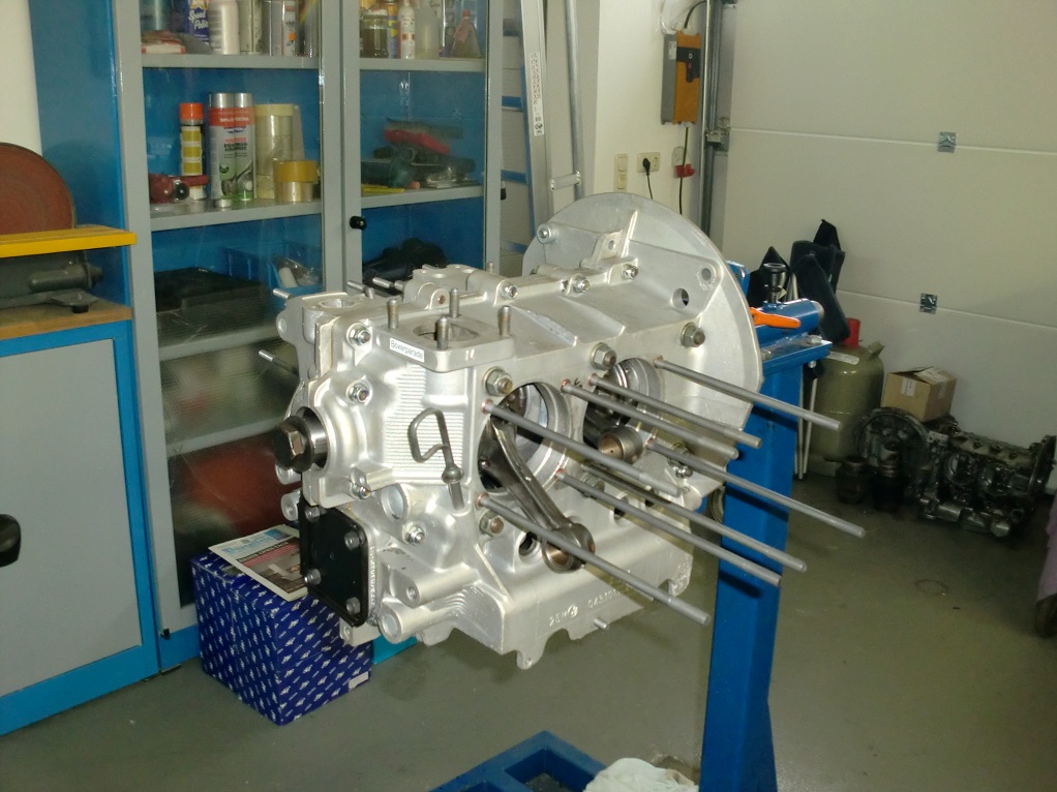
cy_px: 396
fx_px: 1068
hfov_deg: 52.6
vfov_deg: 40.7
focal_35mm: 35
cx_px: 528
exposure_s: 1/60
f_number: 3.1
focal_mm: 6.3
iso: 400
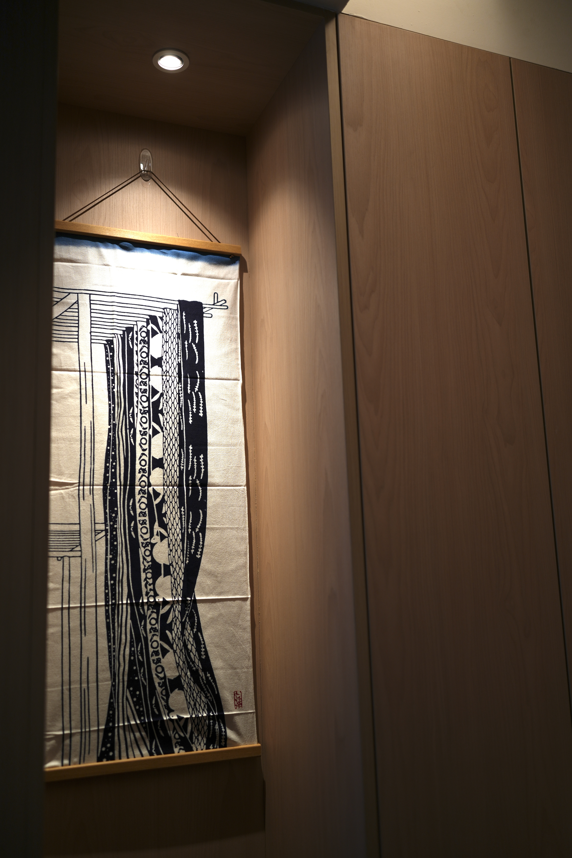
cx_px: 286
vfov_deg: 54.4
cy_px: 429
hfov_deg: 37.9
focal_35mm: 35
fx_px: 834
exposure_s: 1/100
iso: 100
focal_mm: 35
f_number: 2
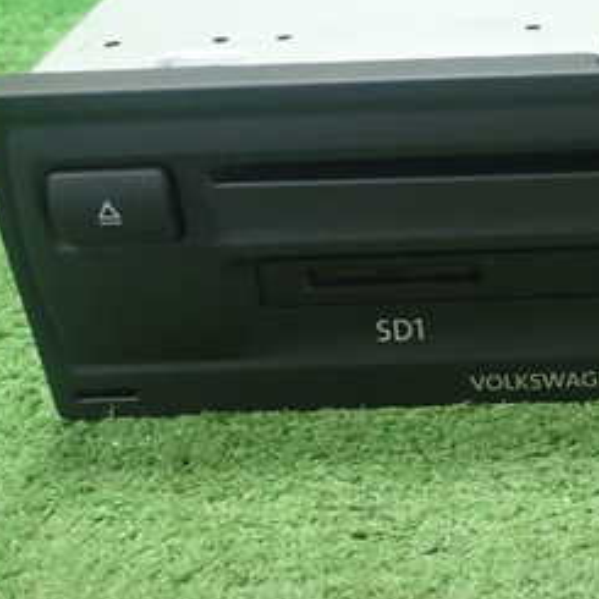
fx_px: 1273
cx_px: 660
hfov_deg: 24.7
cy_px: 191
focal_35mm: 65
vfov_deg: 26.3
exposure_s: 1/125
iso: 640
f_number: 2.3
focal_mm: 5.5
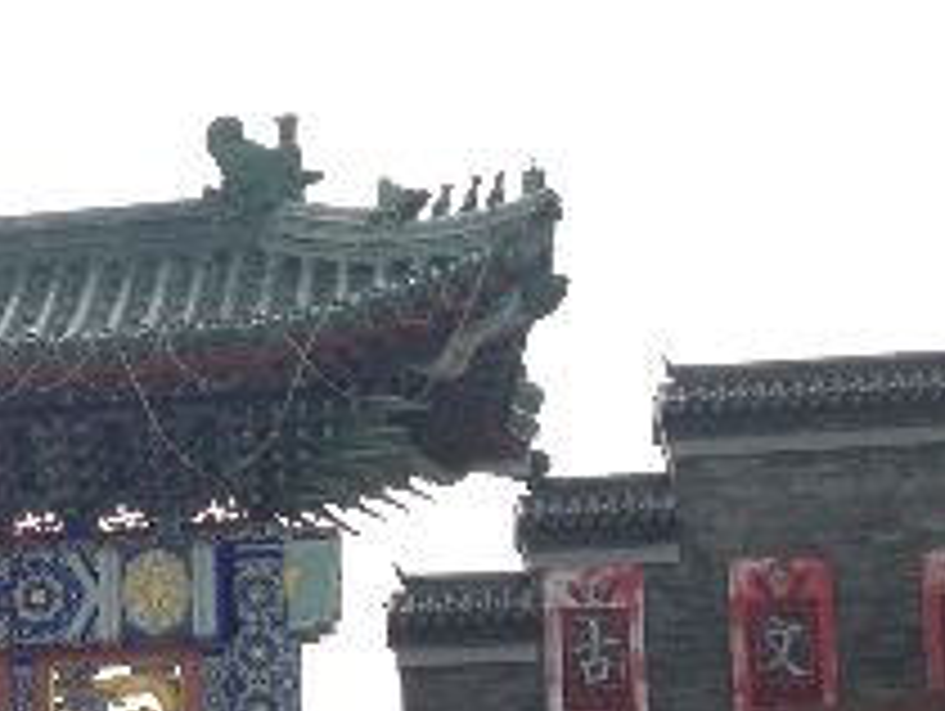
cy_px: 747
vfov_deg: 12.6
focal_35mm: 116
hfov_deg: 16.4
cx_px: -144
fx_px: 3170
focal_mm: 4.12
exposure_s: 1/1106
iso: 50
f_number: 2.4
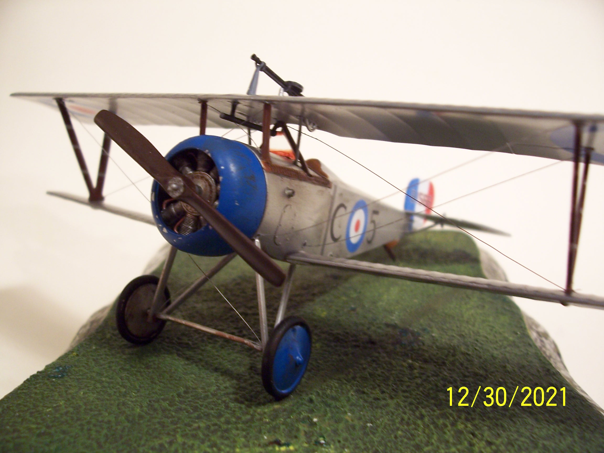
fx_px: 593
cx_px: 302
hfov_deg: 54.0
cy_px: 226
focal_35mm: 34
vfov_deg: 41.8
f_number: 2.7
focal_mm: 5.6
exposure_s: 1/10
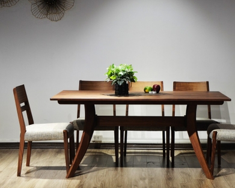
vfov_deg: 19.8
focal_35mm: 78
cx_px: 140
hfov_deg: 24.5
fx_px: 540
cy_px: 95
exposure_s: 1/60
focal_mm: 45
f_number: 4.8
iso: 560
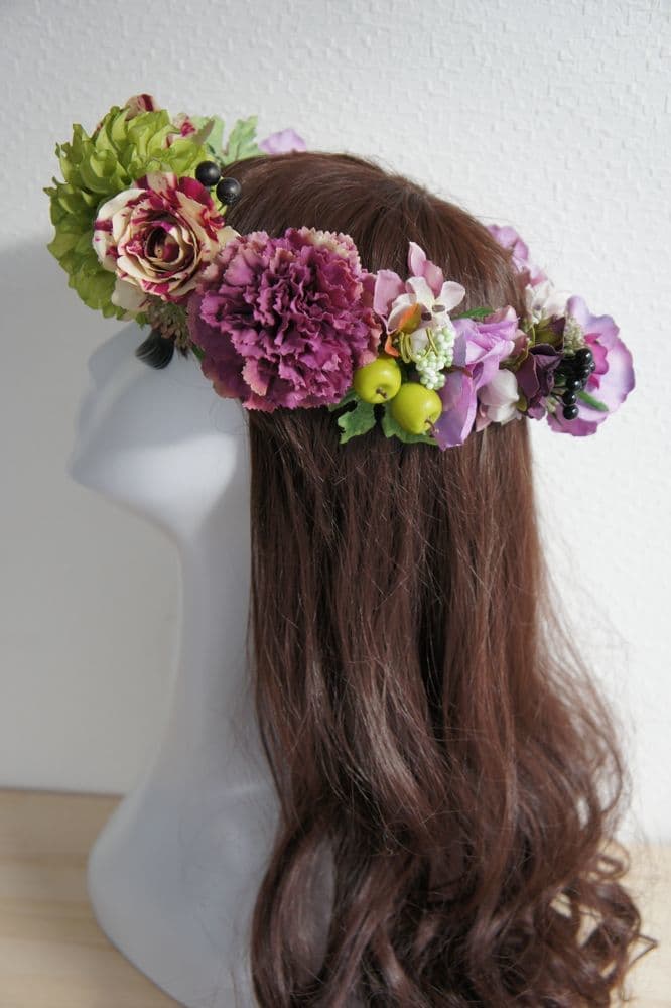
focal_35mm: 48
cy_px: 504
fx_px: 1343
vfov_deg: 41.1
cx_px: 336
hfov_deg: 28.1
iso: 400
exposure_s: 1/50
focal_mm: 32
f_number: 4.5
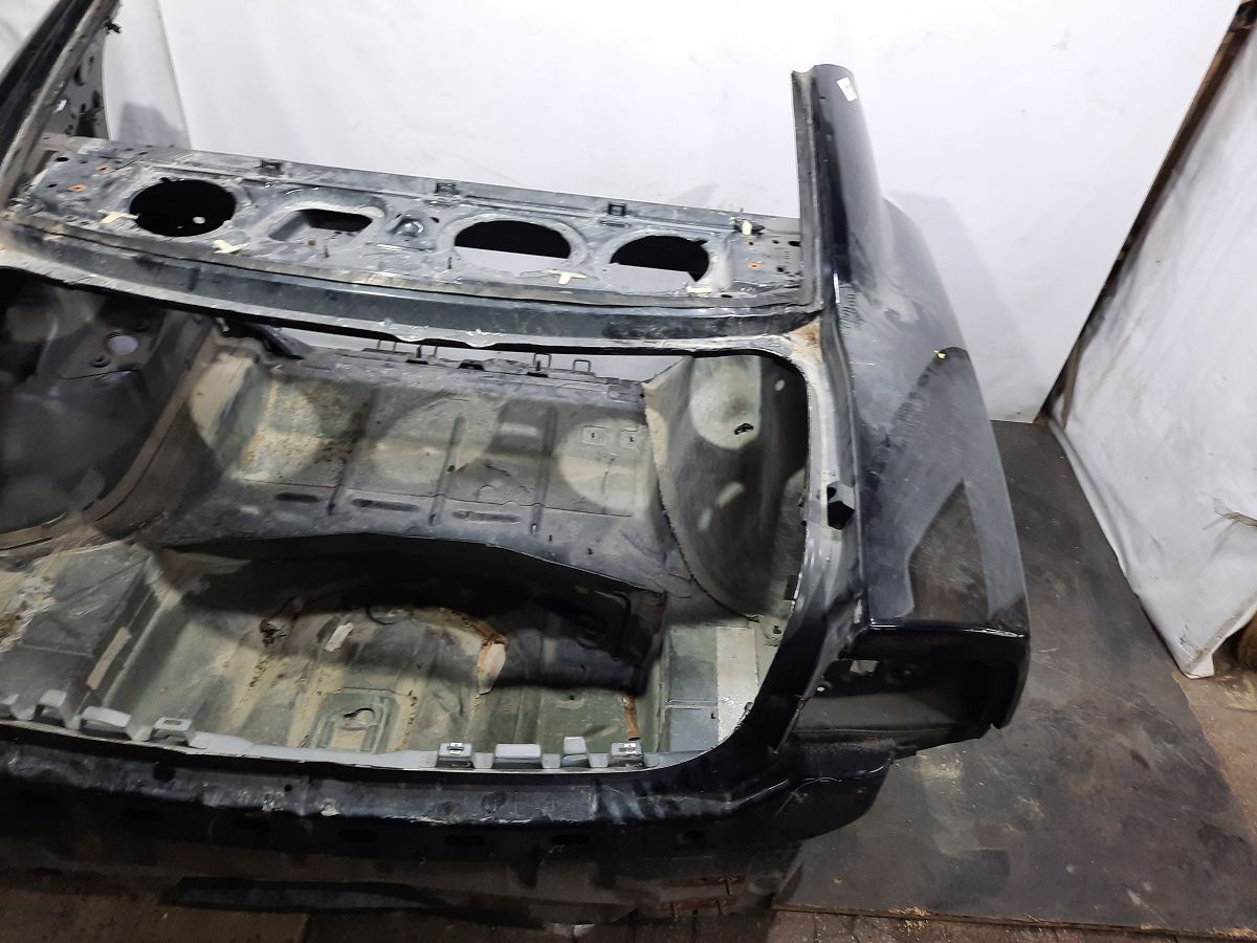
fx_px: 908
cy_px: 472
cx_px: 628
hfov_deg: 69.4
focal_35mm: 25
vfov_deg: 54.9
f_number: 2
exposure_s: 1/50
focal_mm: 4.6
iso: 200
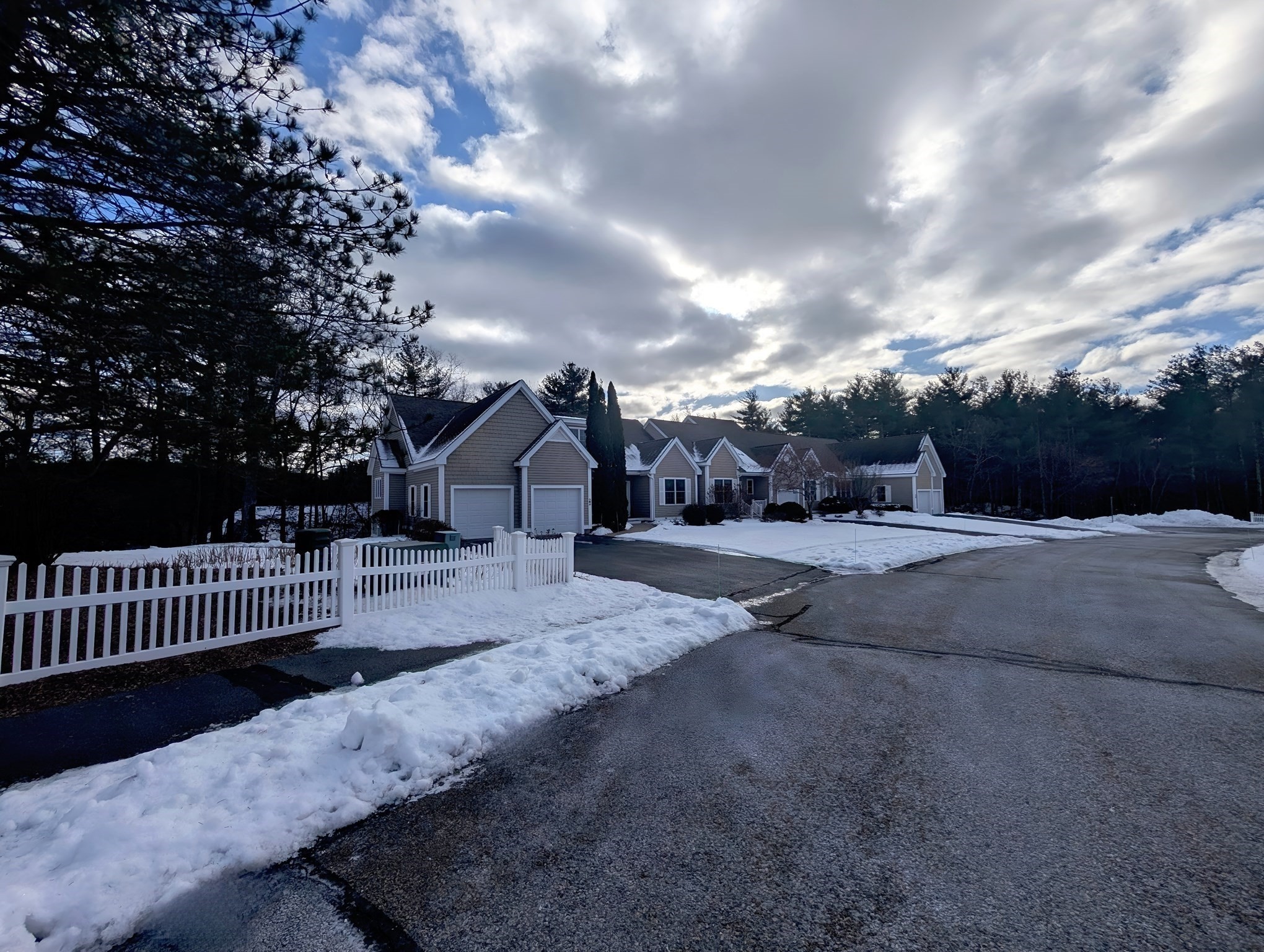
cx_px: 632
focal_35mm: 12
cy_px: 476
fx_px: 439
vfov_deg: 94.6
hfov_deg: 110.5
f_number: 1.7
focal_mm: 2.02
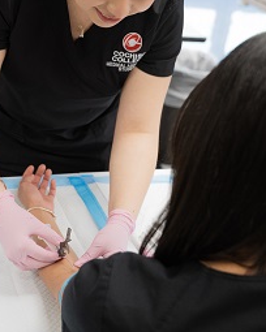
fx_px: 669
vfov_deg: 27.7
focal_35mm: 68
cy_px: 102
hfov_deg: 22.5
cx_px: 114
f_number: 3.5
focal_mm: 37
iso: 1600
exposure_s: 1/160
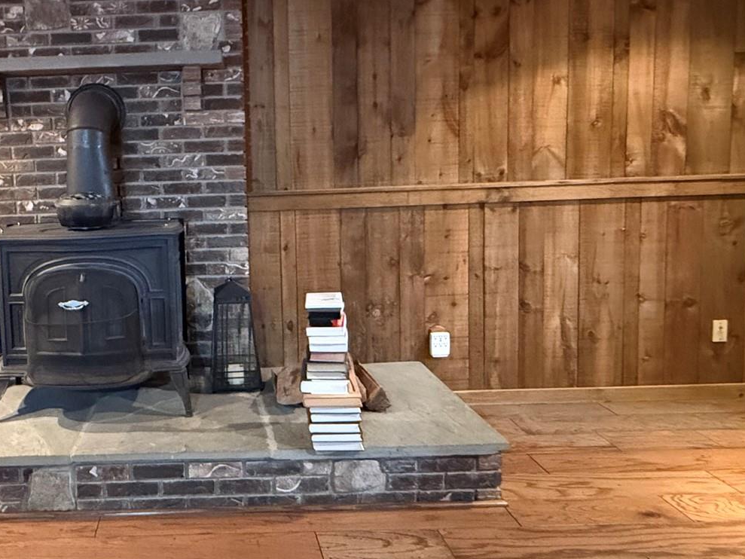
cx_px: 188
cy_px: 215
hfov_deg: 58.5
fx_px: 624
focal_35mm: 29
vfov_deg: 47.9
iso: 1600
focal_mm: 2.22
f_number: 2.2
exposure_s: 1/30
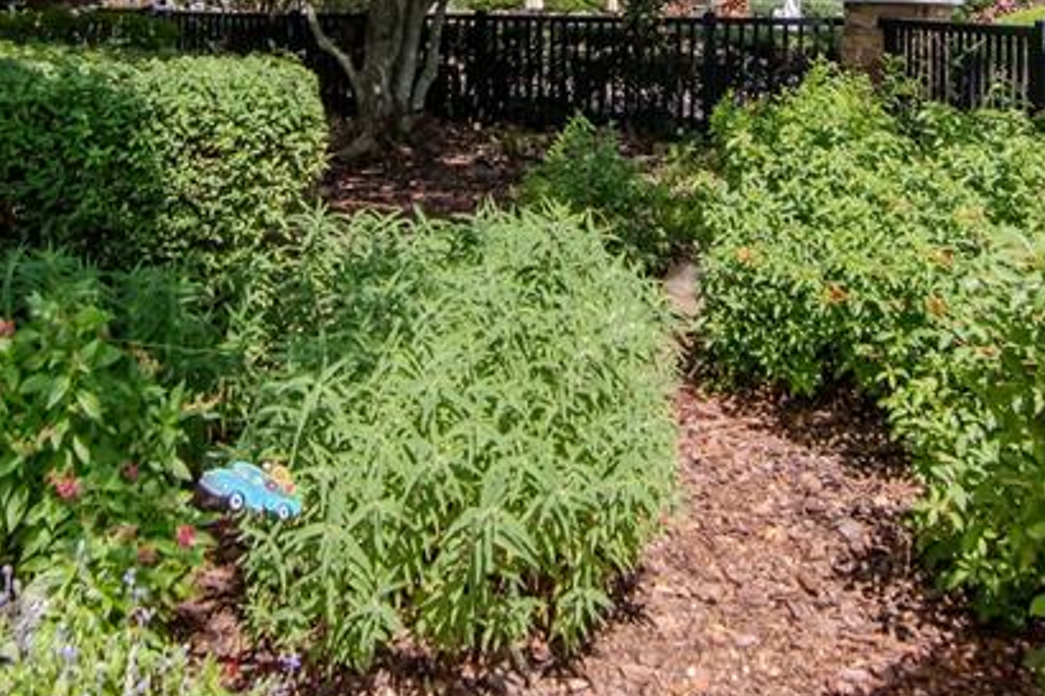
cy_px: -115
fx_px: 1197
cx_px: 423
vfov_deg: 28.6
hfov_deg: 46.9
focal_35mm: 41
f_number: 7.1
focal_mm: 11
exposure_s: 1/1000
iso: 800
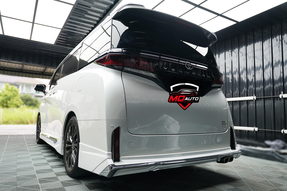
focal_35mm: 26
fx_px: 207
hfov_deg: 69.4
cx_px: 144
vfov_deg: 49.6
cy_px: 96
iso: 160
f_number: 4
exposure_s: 1/60
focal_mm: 26
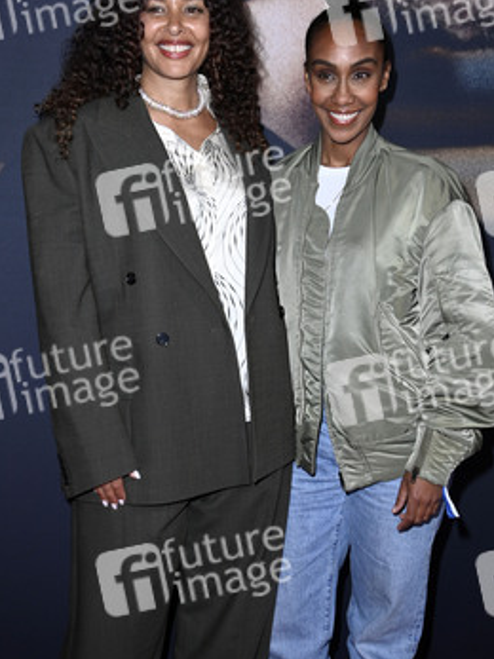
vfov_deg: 31.2
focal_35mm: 62
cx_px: 249
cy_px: 287
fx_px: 1180
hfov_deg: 23.6
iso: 1000
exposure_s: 1/250
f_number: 5.6
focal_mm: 56
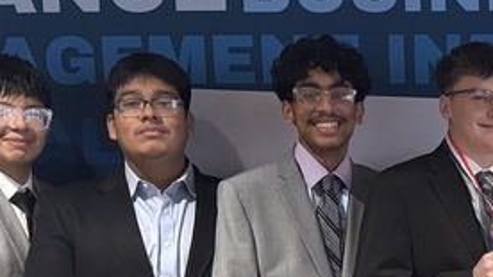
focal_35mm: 97
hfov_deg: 21.0
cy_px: 418
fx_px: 1268
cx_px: 539
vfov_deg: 11.9
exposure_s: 1/60
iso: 640
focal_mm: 6.76
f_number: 1.78
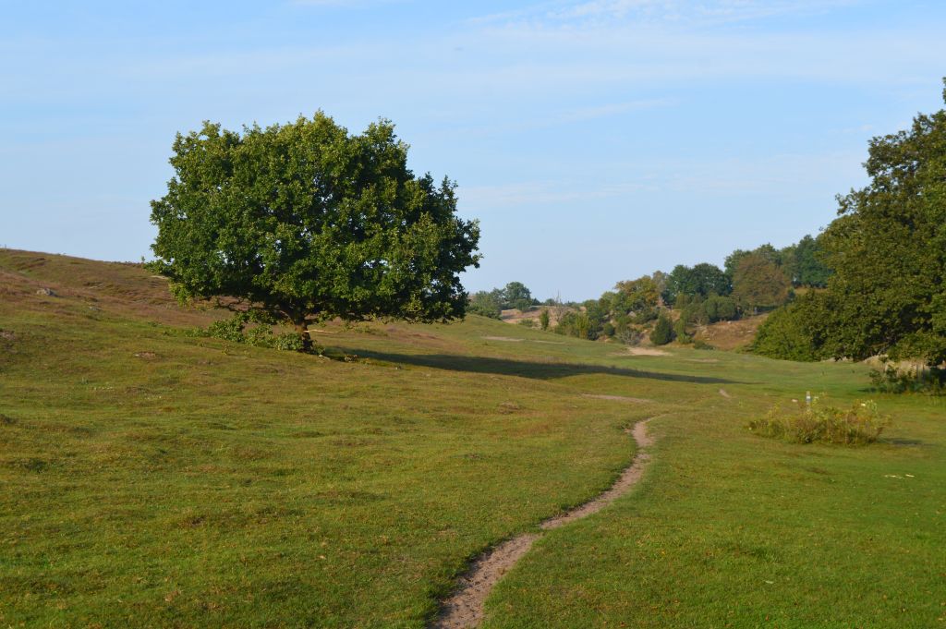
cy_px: 314
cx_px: 473
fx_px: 1418
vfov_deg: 25.0
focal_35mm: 54
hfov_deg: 36.9
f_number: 10
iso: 400
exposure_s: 1/320
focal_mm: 36
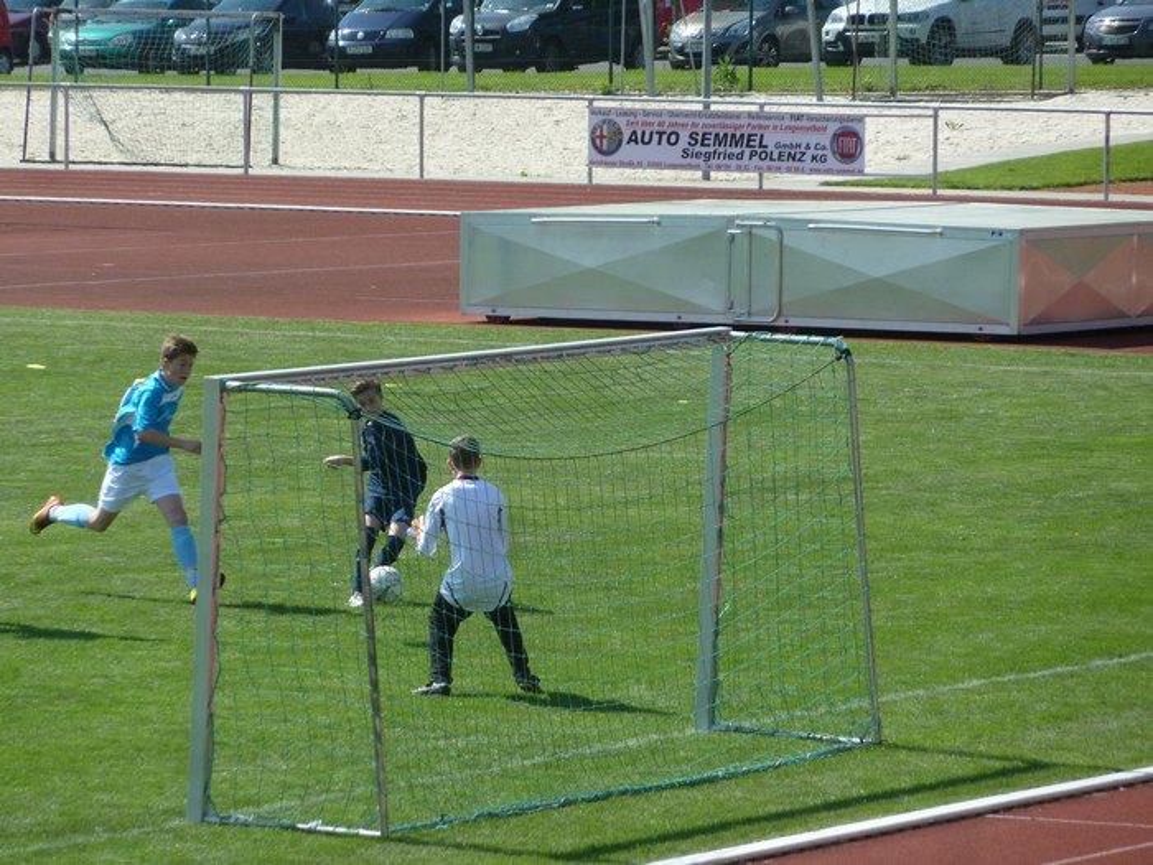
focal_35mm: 300
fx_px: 9992
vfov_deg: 5.0
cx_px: 576
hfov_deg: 6.6
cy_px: 432
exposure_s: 1/500
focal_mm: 49.2
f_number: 4.9
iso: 160
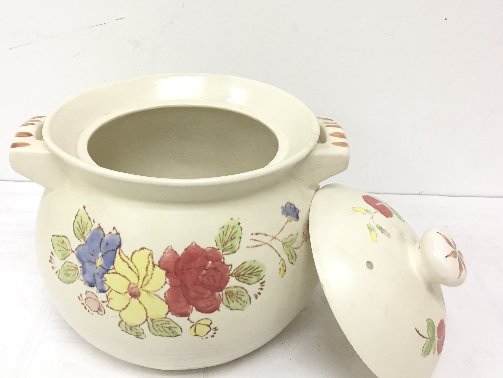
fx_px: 538
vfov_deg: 38.6
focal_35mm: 37
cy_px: 175
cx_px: 224
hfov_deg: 50.0
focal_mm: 4.15
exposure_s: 1/30
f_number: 2.2
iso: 40
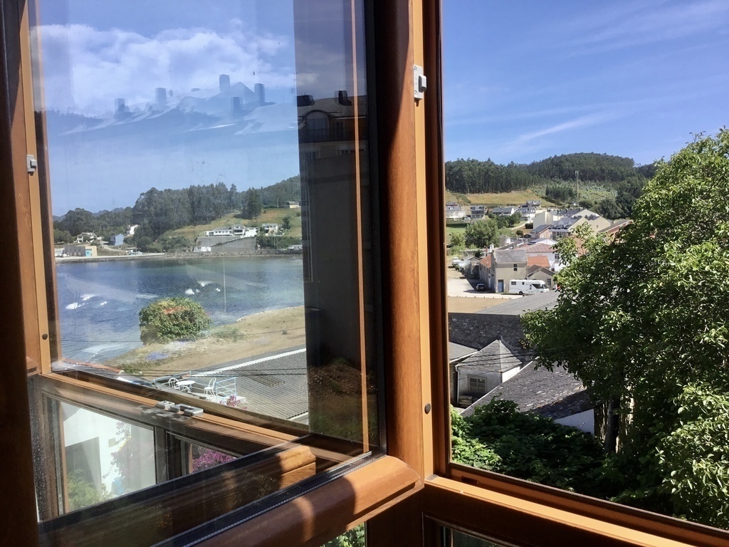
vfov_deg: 45.4
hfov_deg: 58.4
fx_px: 653
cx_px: 364
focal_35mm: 31
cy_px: 274
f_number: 2.4
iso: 25
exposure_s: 1/895
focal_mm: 3.3
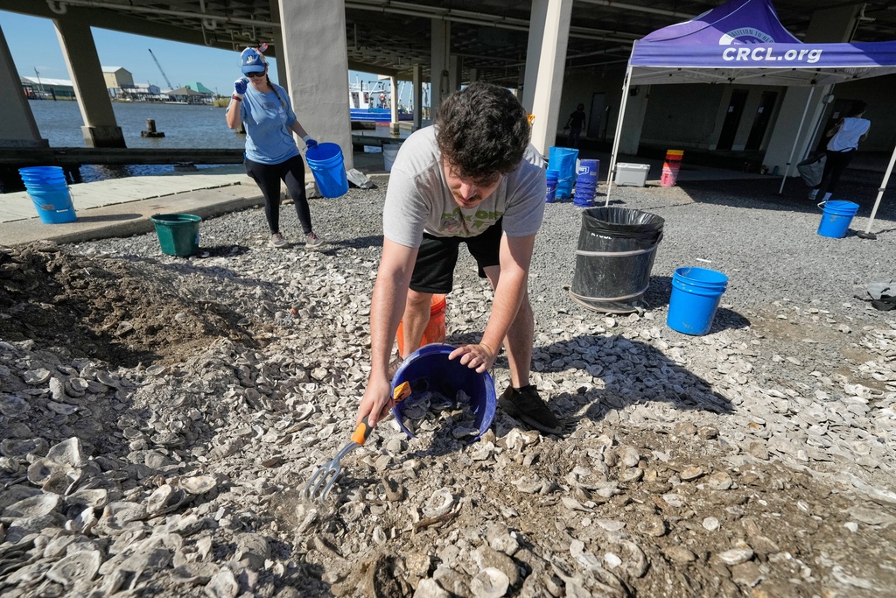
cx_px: 448
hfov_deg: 93.3
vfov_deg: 70.5
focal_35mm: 17
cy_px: 299
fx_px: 423
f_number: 4.5
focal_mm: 17
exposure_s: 1/16000
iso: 1600
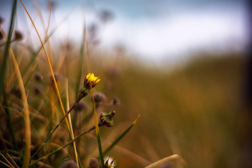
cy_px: 84
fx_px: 525
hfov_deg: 27.0
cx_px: 126
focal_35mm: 75
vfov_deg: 18.2
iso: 100
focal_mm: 50
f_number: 1.8
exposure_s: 1/1250
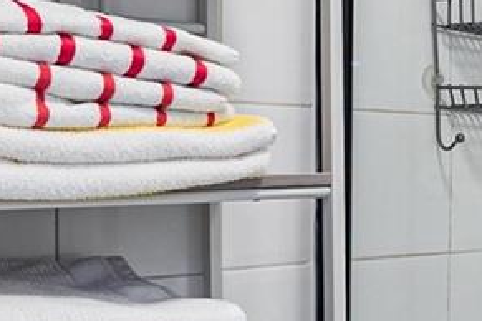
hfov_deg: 24.9
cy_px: 187
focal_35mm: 77
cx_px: 499
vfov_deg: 17.7
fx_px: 1031
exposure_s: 1/15
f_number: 4
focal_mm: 7
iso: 100
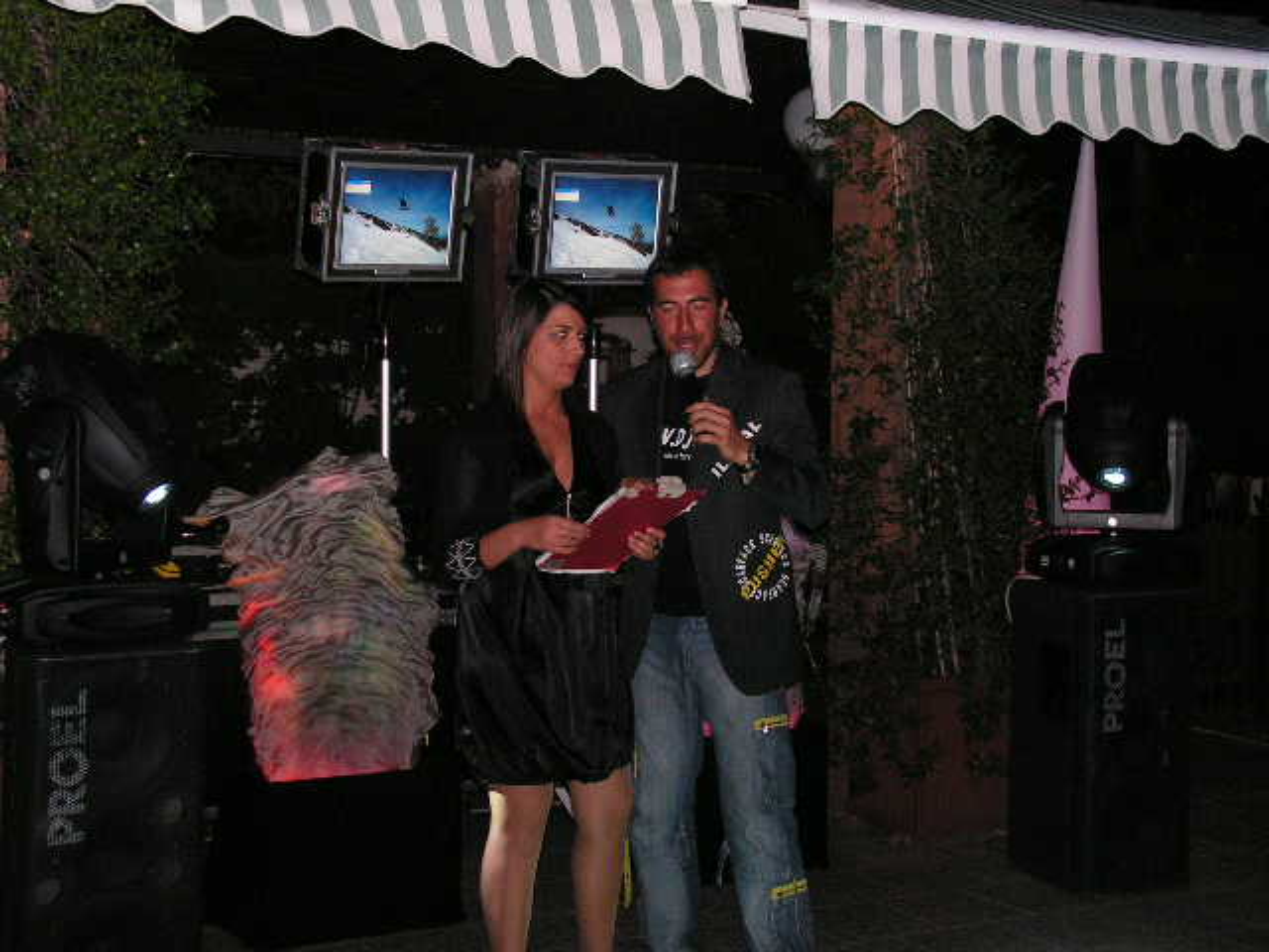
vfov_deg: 27.5
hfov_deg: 36.2
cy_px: 476
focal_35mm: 53
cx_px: 634
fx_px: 1943
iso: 200
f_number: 3.2
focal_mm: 8.9
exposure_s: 1/60
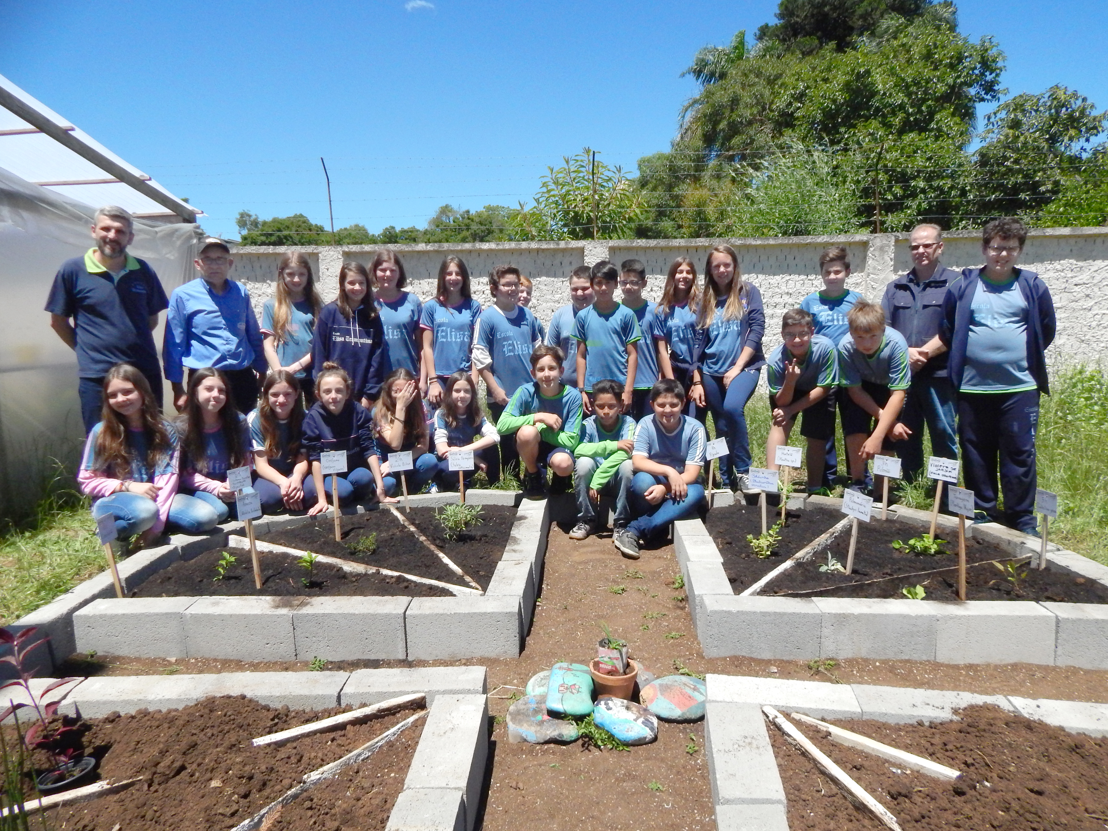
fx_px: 736
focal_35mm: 23
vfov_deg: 58.9
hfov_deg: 73.9
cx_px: 554
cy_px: 416
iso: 400
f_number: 6
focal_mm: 4
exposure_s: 1/1500
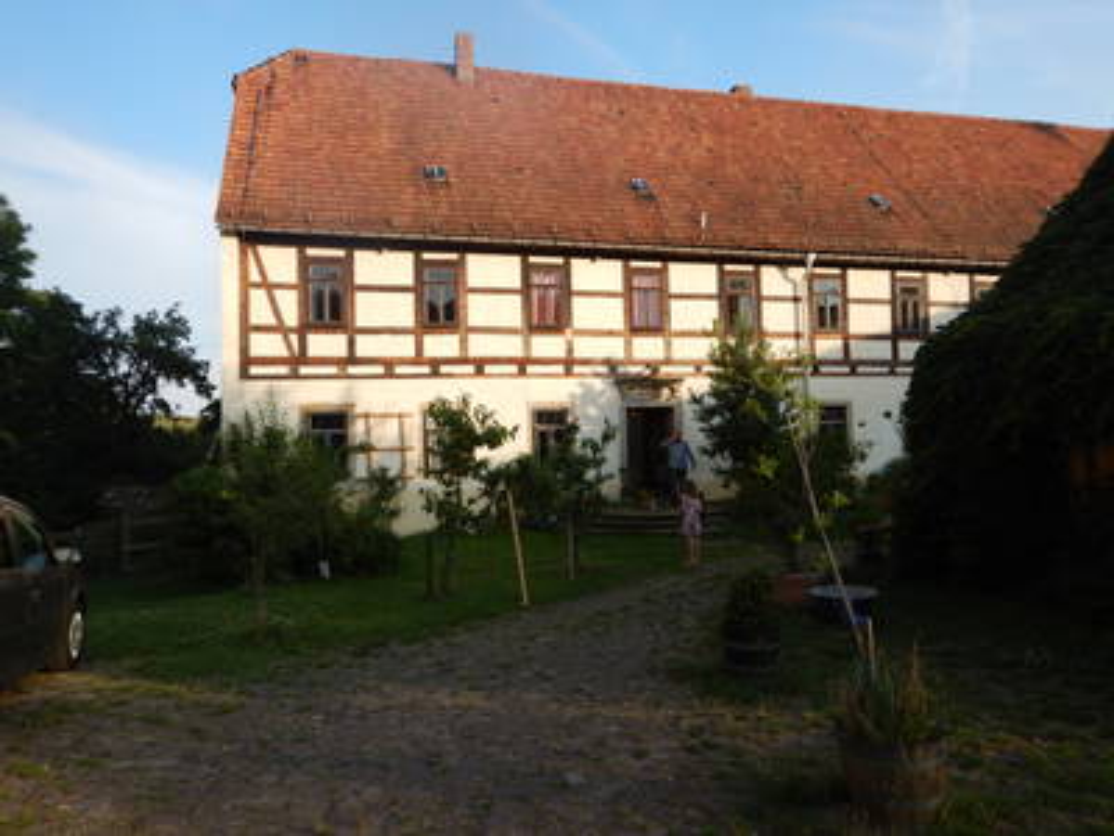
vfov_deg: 56.8
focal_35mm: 24
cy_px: 418
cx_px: 557
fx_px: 772
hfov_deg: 71.6
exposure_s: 1/800
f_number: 2.8
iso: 125
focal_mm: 4.3
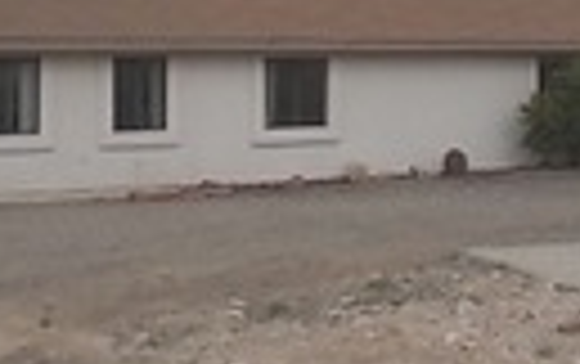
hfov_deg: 27.7
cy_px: 0
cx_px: 373
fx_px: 1171
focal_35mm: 74
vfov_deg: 17.3
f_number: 8
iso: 80
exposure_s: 1/160
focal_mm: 4.6
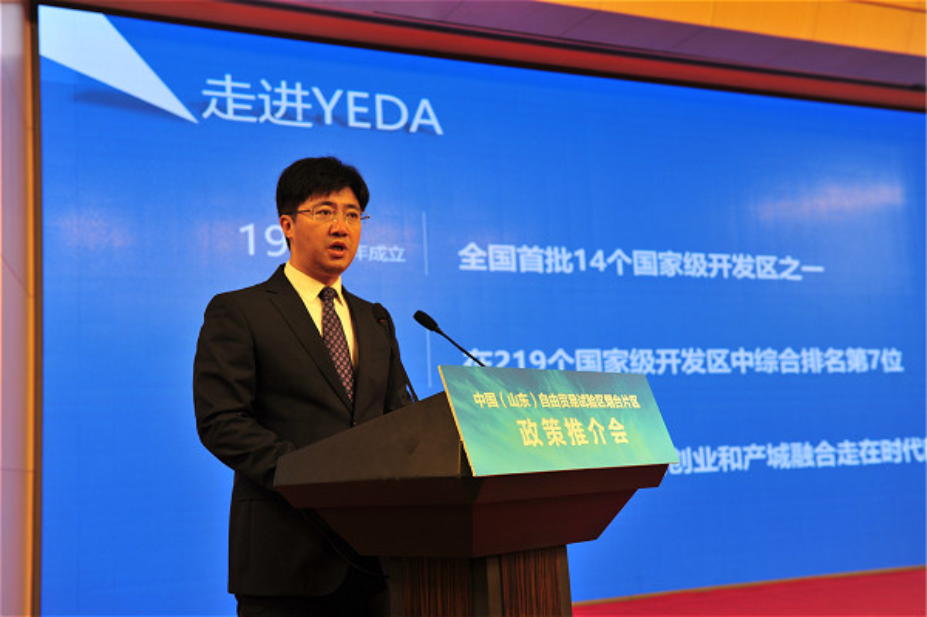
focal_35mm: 45
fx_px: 1158
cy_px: 308
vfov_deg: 29.8
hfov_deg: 43.6
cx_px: 464
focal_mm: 45
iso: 400
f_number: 5
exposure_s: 1/100
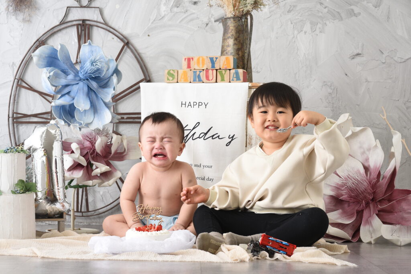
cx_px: 206
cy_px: 137
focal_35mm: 85
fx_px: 971
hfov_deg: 23.9
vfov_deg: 16.1
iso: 1000
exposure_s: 1/160
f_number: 5.6
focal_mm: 85
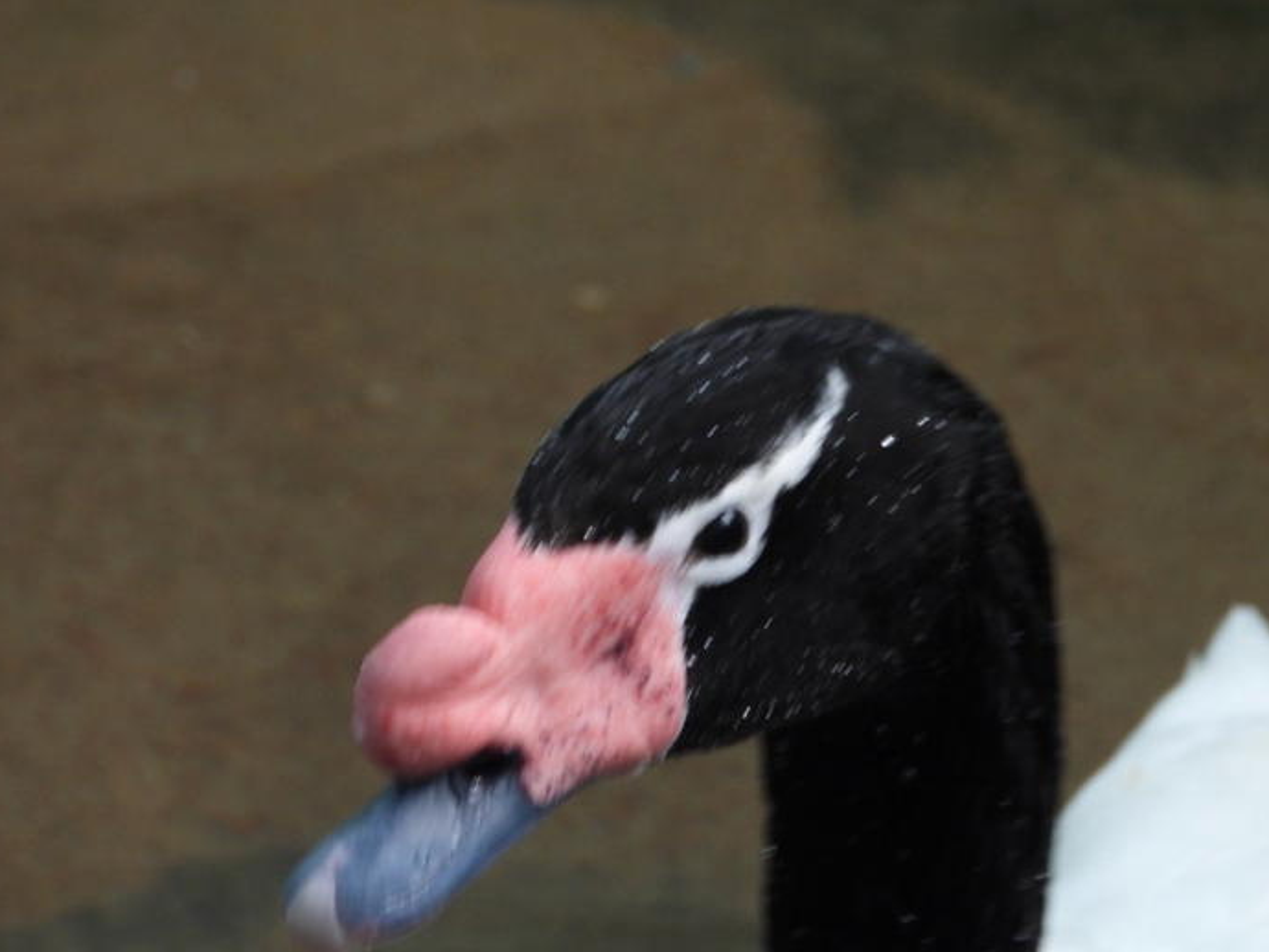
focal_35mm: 657
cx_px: 598
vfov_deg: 2.3
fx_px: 24094
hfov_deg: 3.0
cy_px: 533
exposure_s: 1/30
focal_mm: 102
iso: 220
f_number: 5
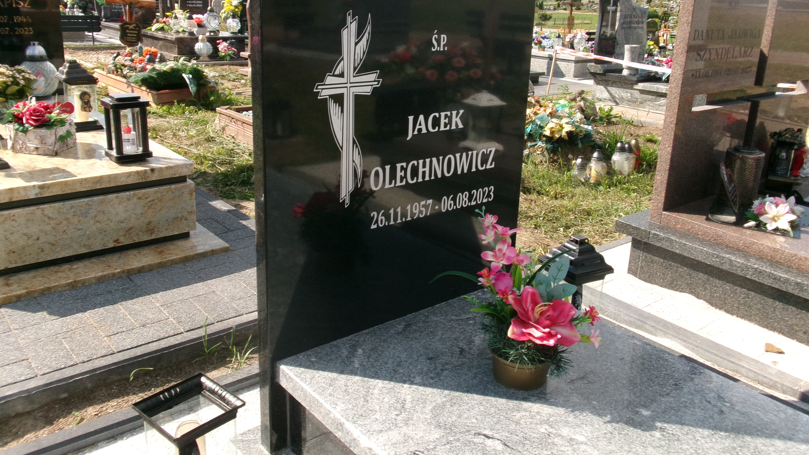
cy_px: 173
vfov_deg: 37.6
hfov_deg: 62.6
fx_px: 665
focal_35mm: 31
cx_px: 407
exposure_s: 1/75
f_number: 10.8
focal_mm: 5.1
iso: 100
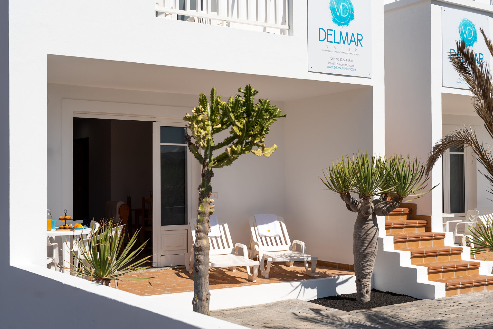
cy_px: 164
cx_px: 246
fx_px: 685
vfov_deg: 27.0
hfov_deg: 39.6
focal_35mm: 50
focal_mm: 50
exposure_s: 1/1600
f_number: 5.6
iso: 100
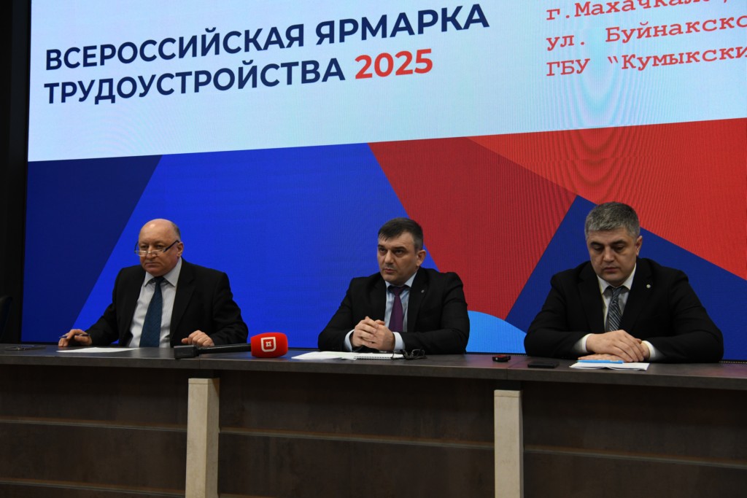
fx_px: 830
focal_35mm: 40
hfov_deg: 48.5
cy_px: 249
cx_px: 374
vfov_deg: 33.4
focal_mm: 40
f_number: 5.6
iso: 1600
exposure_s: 1/100
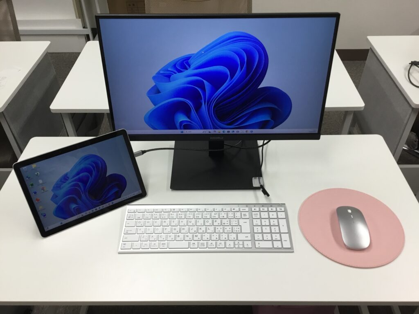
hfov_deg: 58.4
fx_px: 375
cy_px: 157
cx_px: 210
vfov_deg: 45.4
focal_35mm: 31
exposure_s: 1/30
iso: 25
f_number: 2.4
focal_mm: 3.3
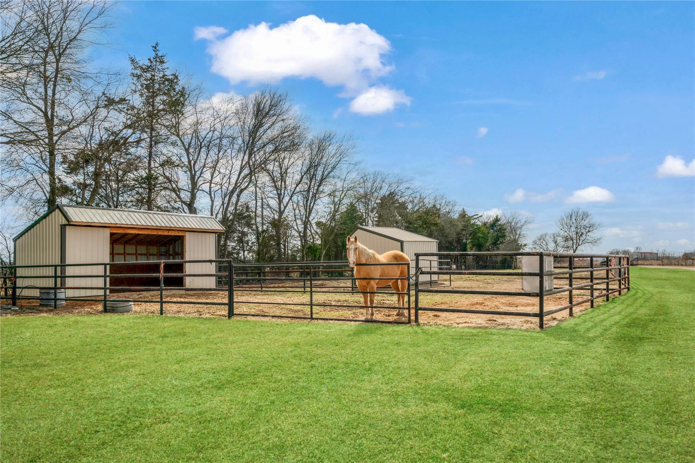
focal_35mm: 29
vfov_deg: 45.0
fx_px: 560
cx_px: 348
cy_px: 232
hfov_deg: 63.7
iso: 100
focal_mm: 29
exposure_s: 1/100
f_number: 10
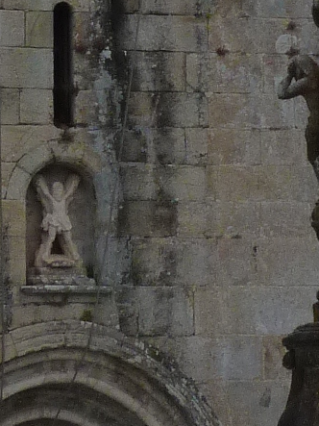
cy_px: -22
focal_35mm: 295
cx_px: 159
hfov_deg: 5.0
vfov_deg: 6.7
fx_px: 3626
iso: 125
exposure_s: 1/500
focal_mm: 9.2
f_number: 5.6
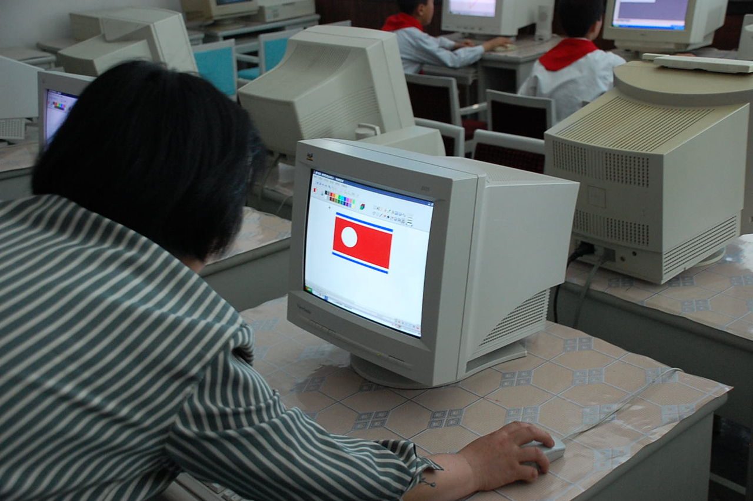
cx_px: 376
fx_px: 972
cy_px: 250
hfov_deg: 42.4
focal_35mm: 46
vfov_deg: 28.9
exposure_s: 1/30
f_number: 4.2
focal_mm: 31
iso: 800
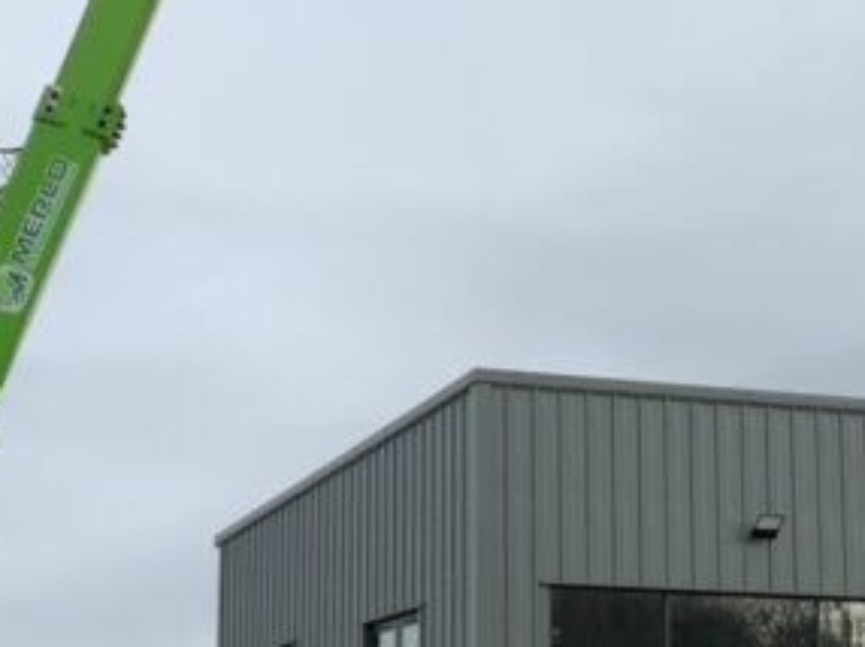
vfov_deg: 14.2
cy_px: 381
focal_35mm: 104
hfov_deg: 18.9
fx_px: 2597
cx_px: 514
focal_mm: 3
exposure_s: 1/962
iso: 16
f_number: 1.8
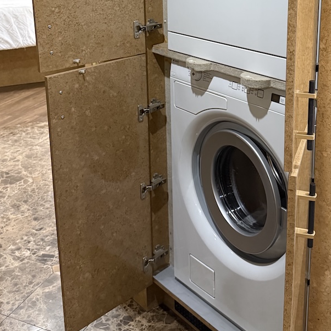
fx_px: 508
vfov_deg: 34.5
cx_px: 198
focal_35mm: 47
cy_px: 49
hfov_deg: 35.9
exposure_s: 1/25
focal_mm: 6.76
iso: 1250
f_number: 1.78
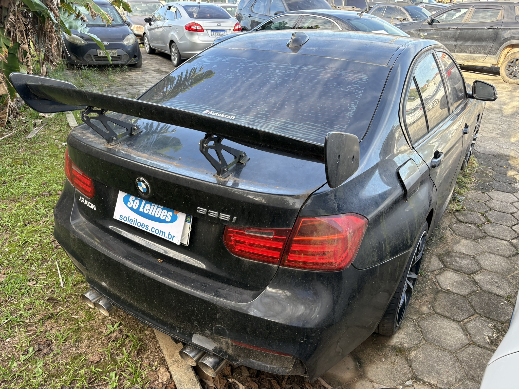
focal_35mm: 26
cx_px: 260
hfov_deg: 67.3
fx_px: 390
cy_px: 194
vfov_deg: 53.1
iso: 64
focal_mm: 5.96
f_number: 1.6
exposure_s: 1/290
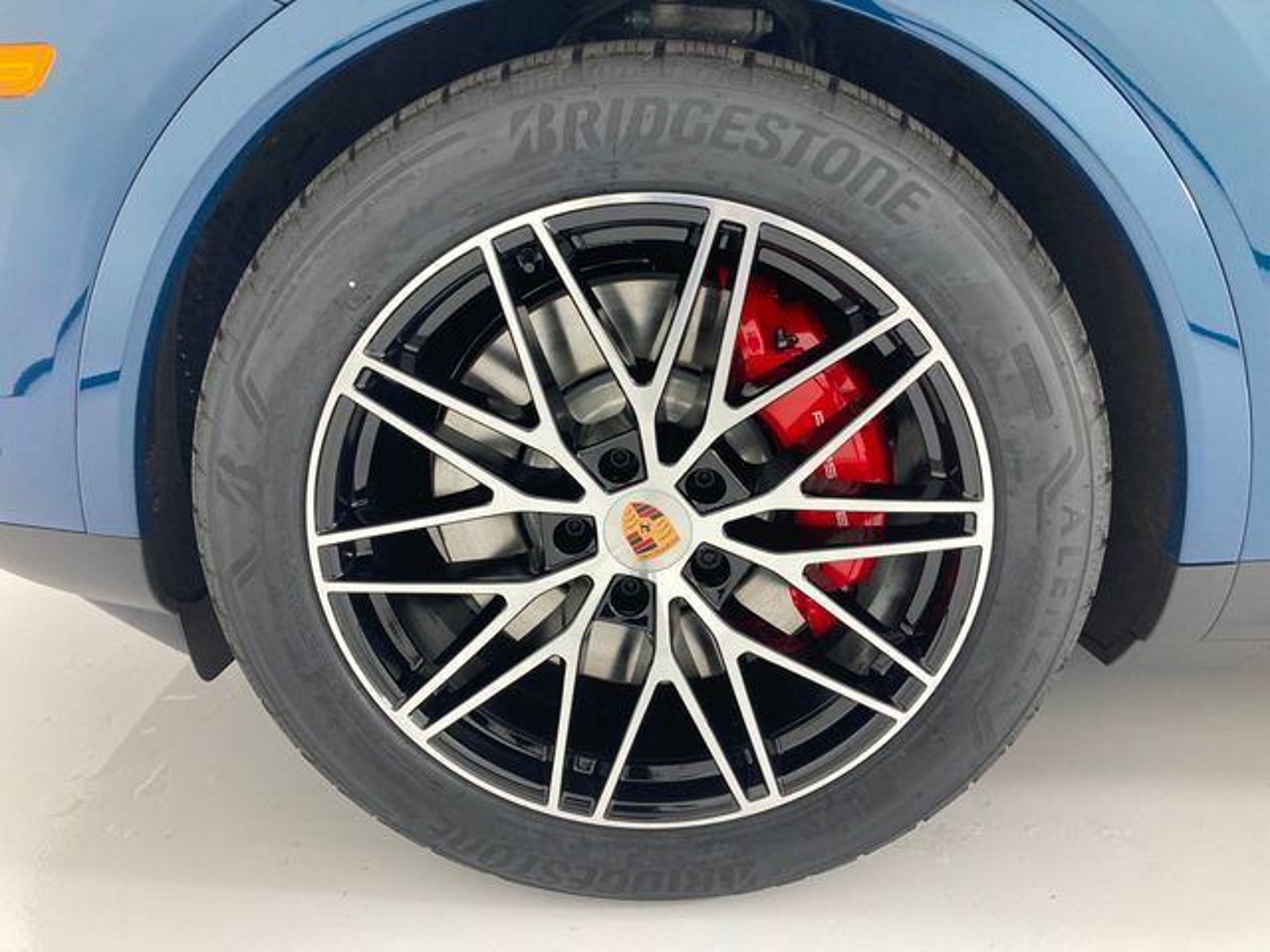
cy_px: 476
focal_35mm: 28
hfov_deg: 63.4
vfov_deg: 49.7
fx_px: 1027
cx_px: 635
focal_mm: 3.99
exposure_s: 1/120
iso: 80
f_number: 1.8
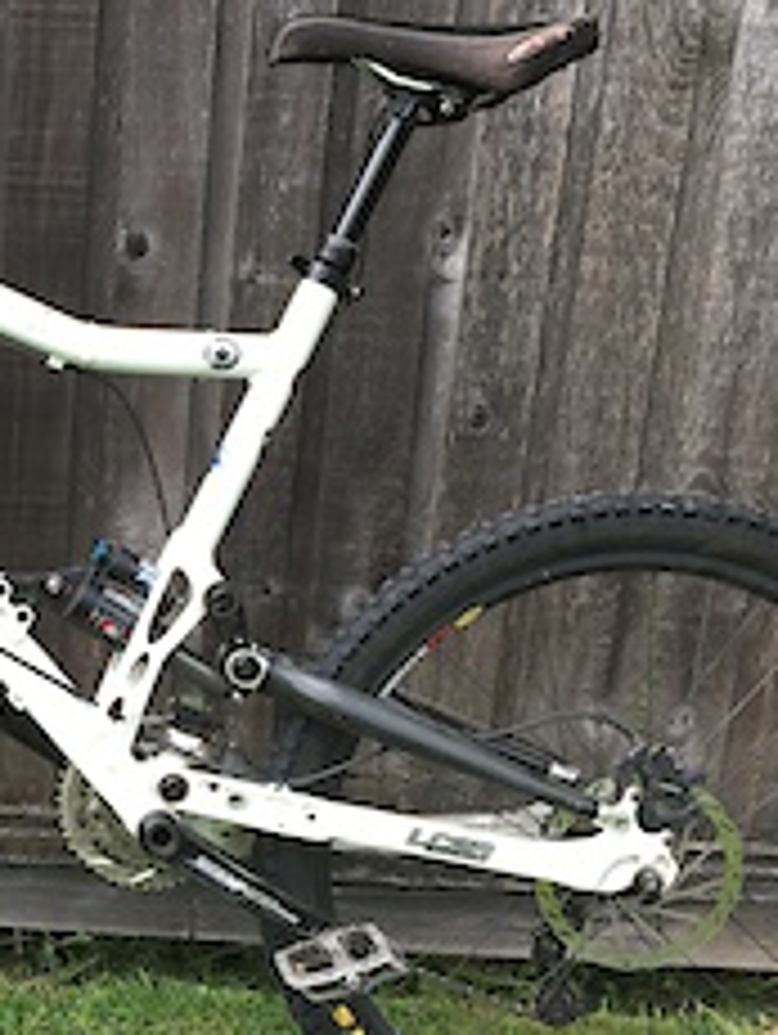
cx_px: -31
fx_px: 1884
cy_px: 655
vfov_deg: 30.5
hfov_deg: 22.3
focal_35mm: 63
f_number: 2.2
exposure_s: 1/60
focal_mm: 4.15
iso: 25
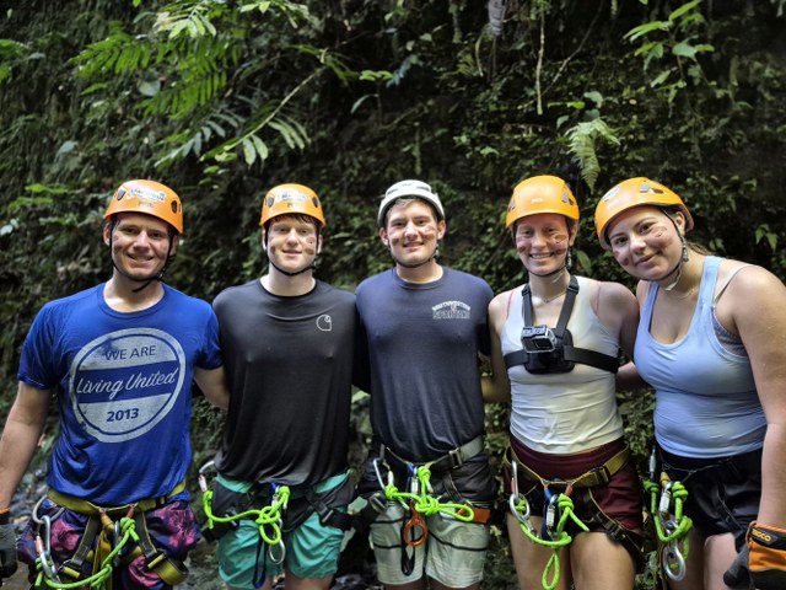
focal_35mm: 23
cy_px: 295
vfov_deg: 58.9
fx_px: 522
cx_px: 393
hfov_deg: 73.9
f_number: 1.8
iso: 1600
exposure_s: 1/40
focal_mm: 5.4
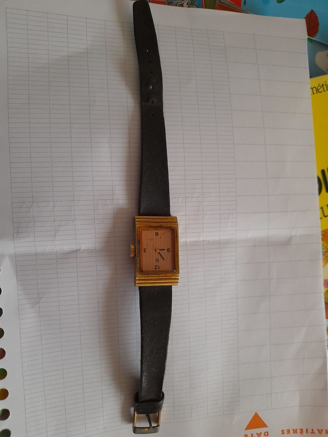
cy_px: 218
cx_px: 164
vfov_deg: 69.4
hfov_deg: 54.9
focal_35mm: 25
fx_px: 316
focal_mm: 4.6
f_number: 2
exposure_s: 1/30
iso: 400
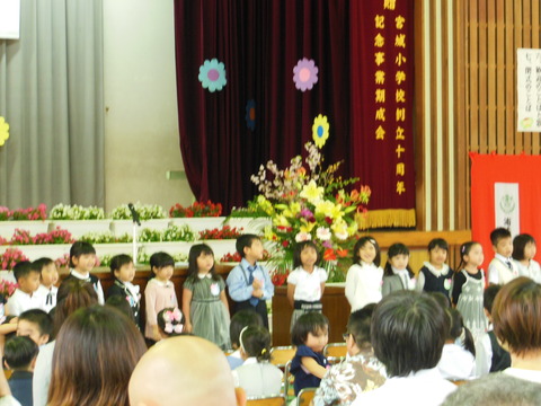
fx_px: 1938
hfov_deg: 15.9
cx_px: 270
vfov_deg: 12.0
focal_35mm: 124
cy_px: 203
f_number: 5.7
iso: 400
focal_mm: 22.1
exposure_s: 1/8
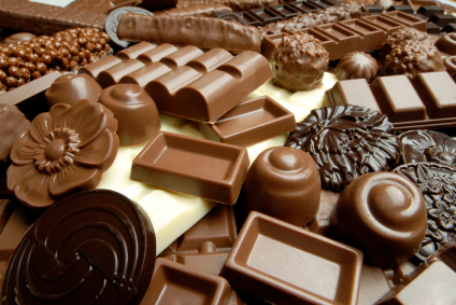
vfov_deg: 59.5
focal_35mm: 21
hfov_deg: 81.2
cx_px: 228
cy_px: 152
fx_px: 266
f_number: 22
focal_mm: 14
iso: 100
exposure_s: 1/100
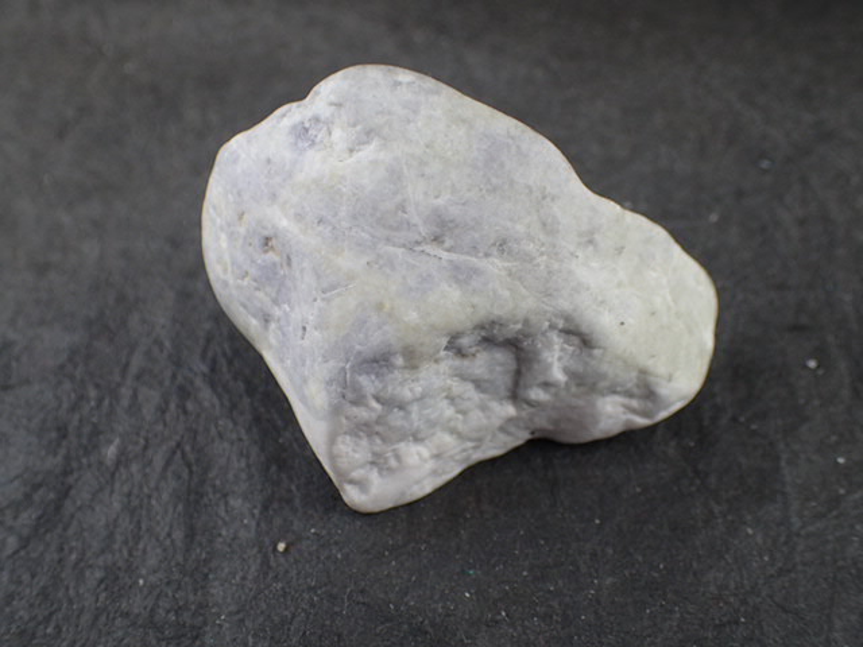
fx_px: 997
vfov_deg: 36.0
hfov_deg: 46.8
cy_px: 324
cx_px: 432
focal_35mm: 40
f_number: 2.8
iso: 100
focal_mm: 7.34
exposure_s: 1/160
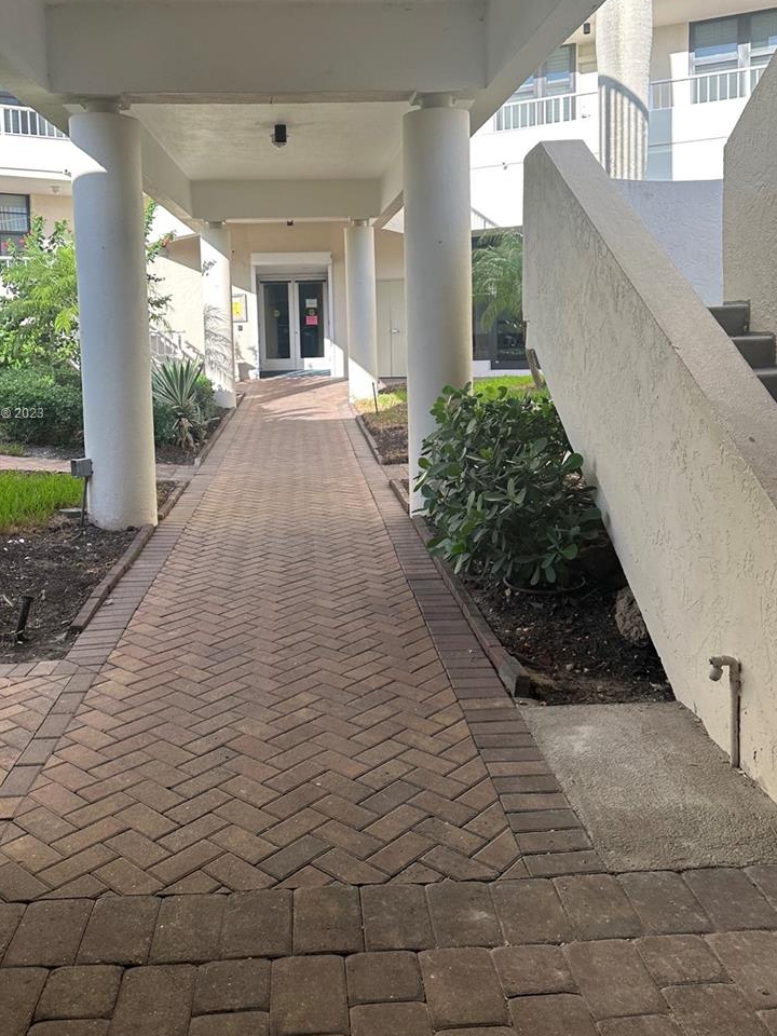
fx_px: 898
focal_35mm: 30
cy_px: 414
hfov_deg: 46.7
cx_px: 332
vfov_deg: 59.5
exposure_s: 1/663
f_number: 1.78
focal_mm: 6.86
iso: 80
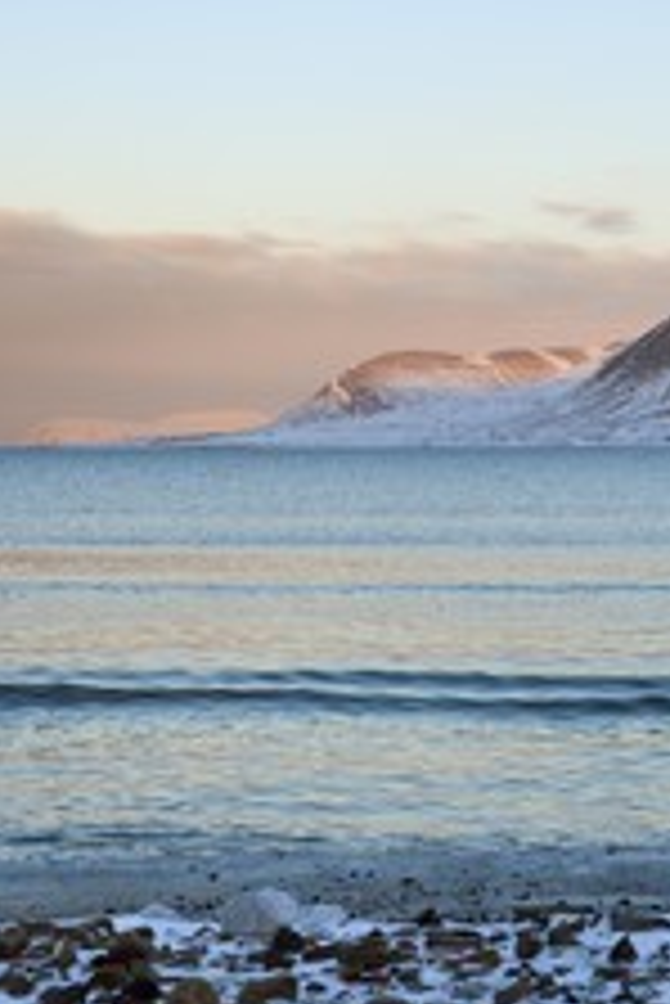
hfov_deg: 14.6
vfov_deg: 21.7
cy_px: 549
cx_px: 288
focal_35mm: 94
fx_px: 2620
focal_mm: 50
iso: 200
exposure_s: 1/160
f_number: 8
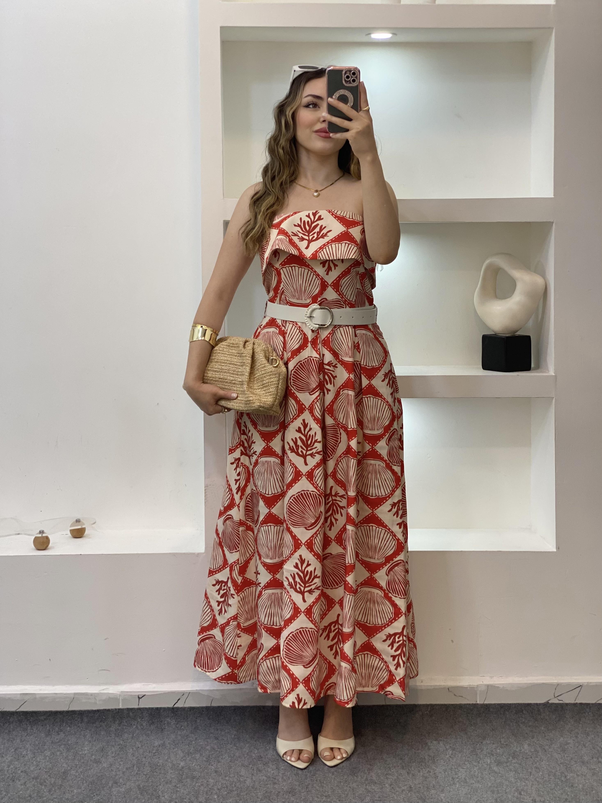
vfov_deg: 36.8
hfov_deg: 28.0
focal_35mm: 52
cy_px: 402
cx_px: 301
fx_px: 1206
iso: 80
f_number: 2
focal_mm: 6
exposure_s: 1/100
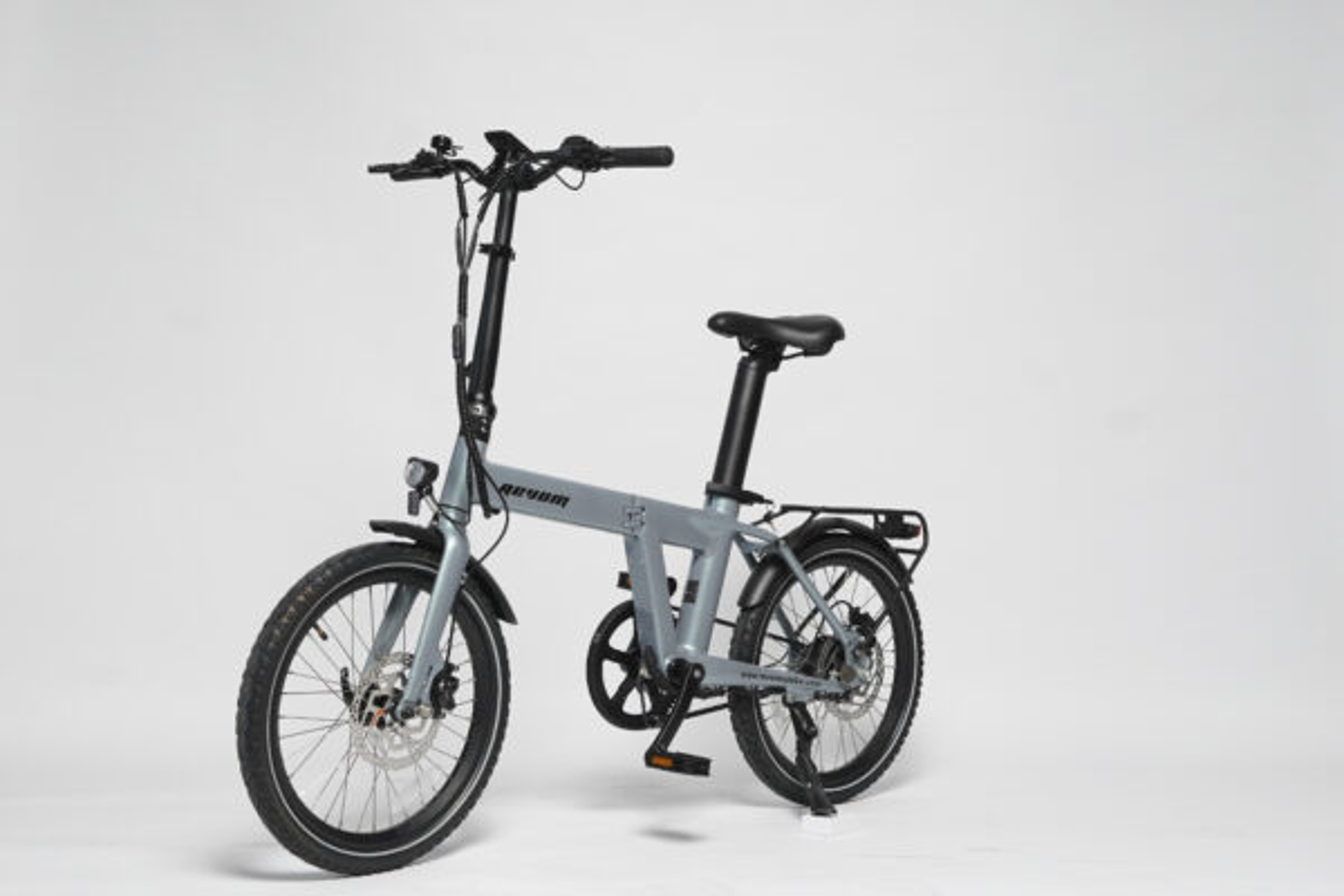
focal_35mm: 52
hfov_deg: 38.2
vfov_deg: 26.0
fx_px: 1941
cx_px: 672
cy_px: 448
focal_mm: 35
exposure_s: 1/125
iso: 1000
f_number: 7.1
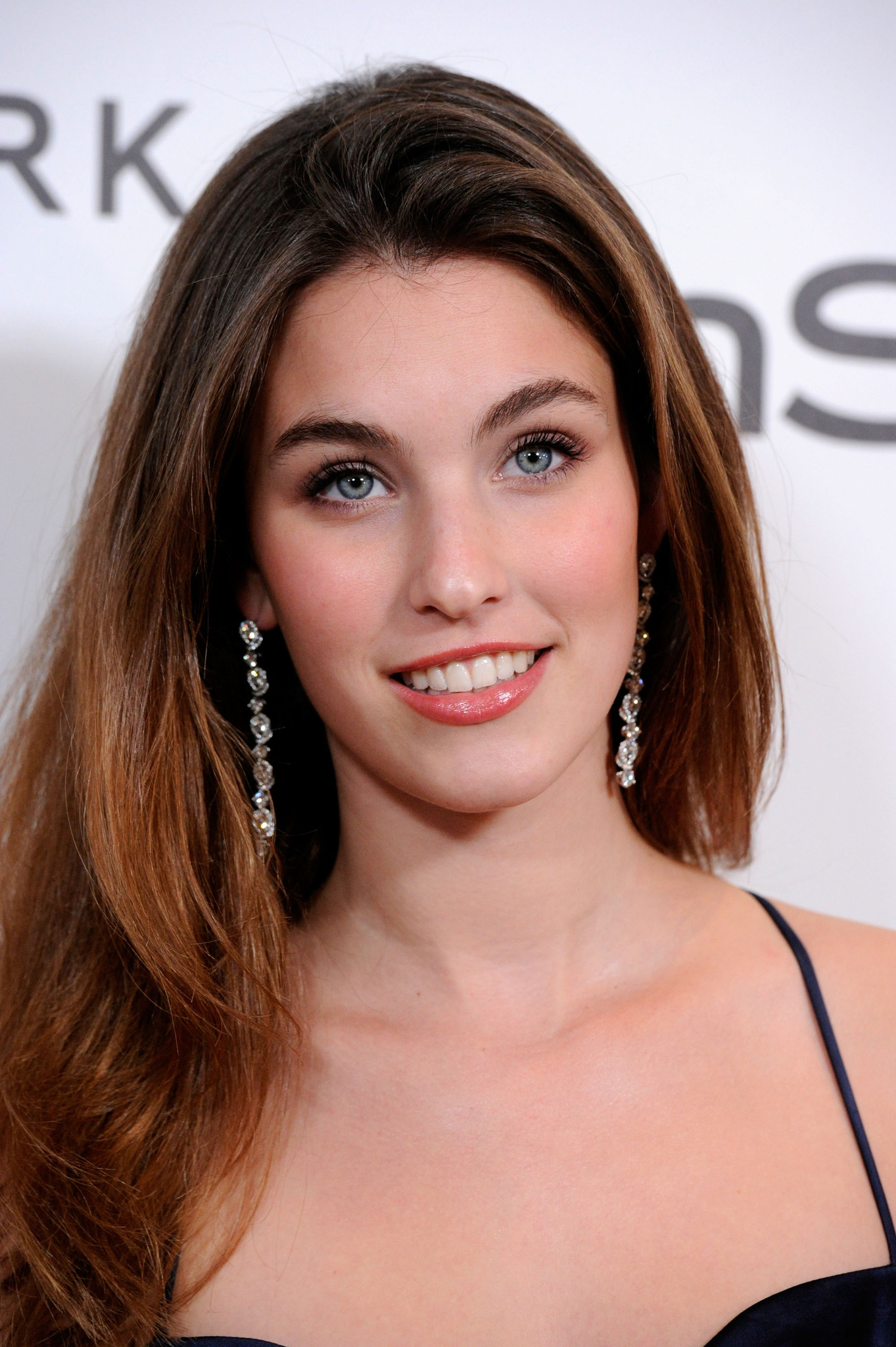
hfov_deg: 6.9
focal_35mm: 200
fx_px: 7475
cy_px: 674
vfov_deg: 10.3
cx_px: 448
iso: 4000
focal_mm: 200
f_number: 6.3
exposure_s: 1/200
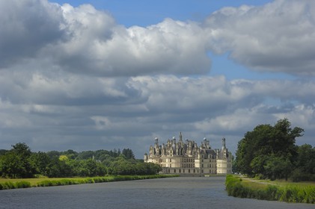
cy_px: 104
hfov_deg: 15.9
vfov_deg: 10.6
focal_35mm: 129
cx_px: 158
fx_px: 1128
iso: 100
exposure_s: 1/160
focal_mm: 86
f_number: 10
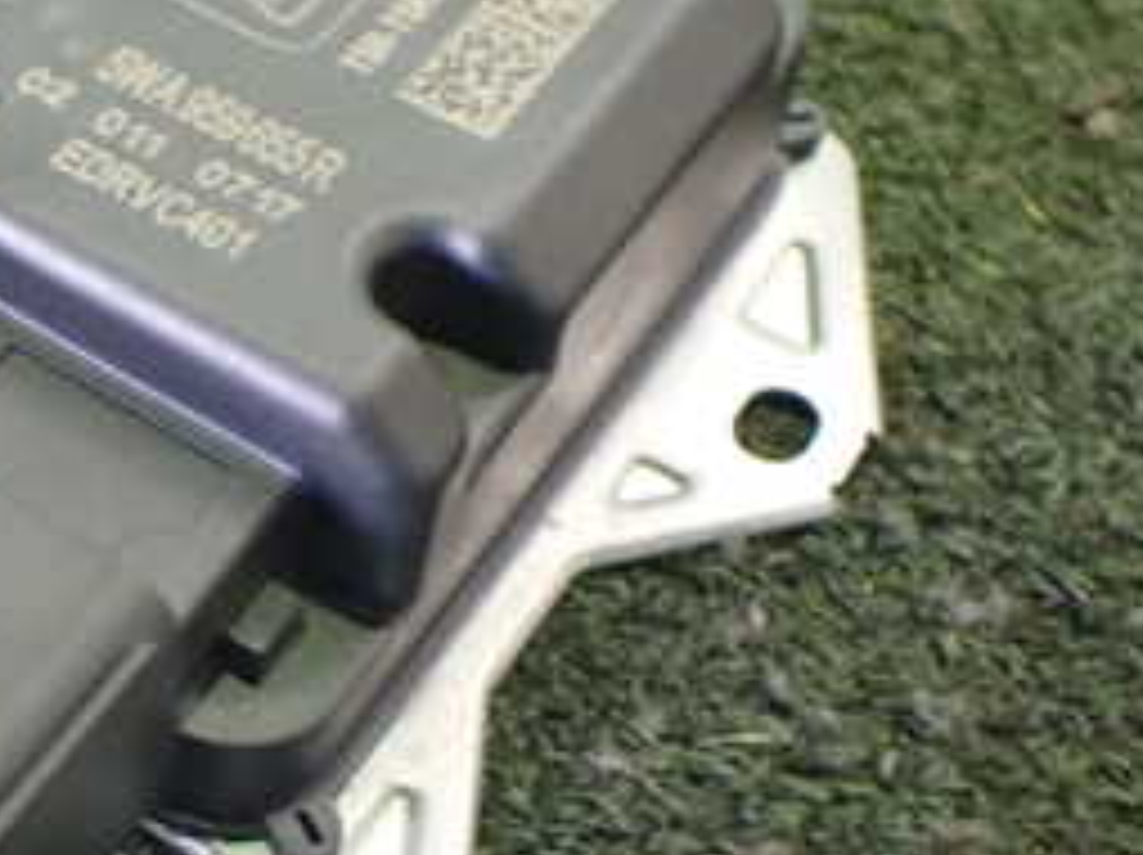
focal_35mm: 71
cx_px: 68
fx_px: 2342
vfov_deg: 20.6
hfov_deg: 26.3
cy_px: 288
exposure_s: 1/40
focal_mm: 5.4
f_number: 2.3
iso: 800
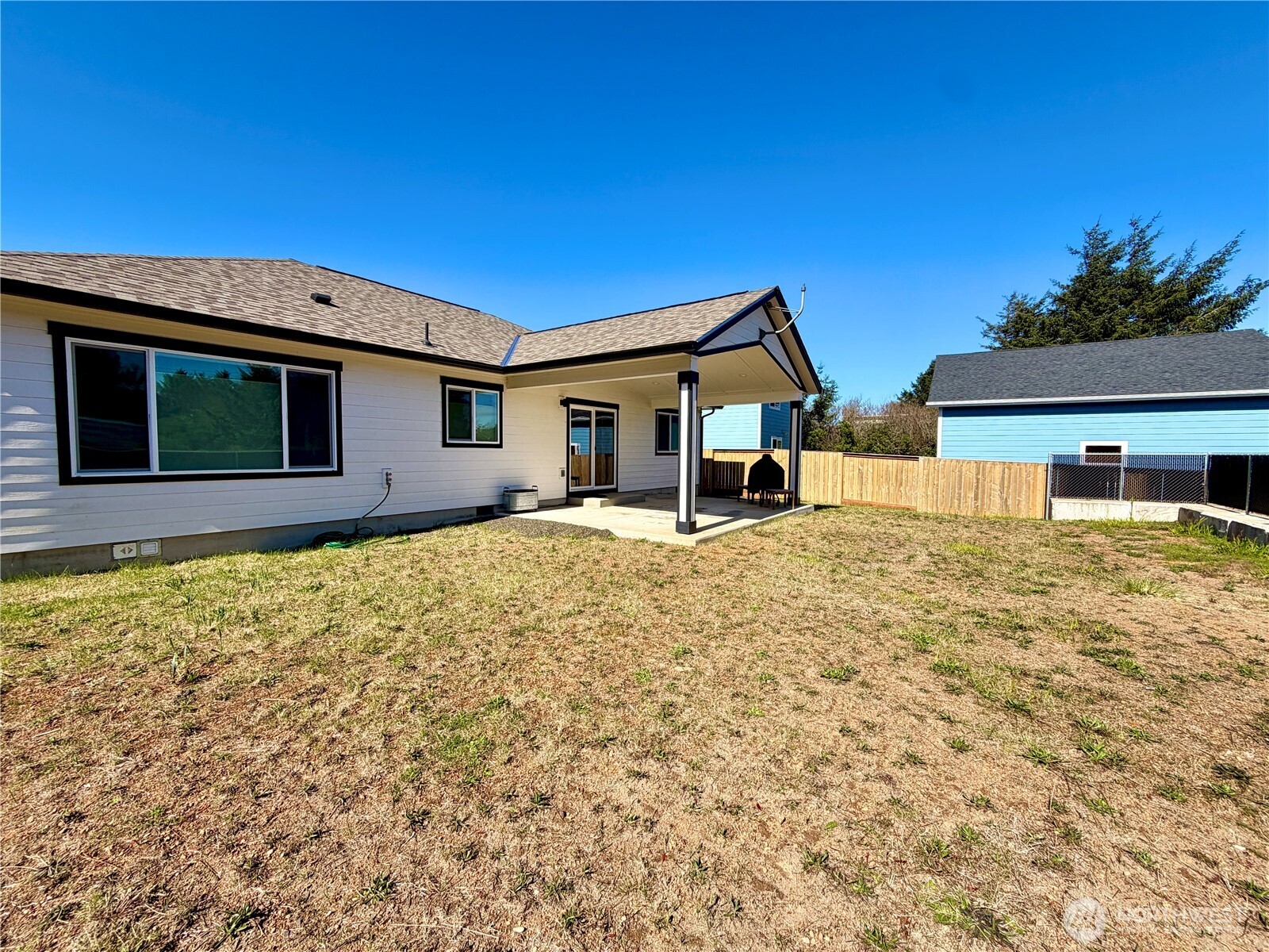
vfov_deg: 85.7
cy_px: 476
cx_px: 634
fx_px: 513
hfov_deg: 102.1
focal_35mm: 14
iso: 20
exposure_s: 1/770
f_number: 2.2
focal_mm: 2.22
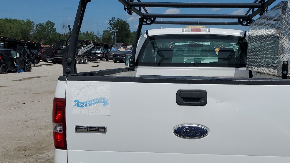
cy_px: 112
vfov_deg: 25.8
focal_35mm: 46
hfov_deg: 44.3
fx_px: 354
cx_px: 179
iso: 53
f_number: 1.5
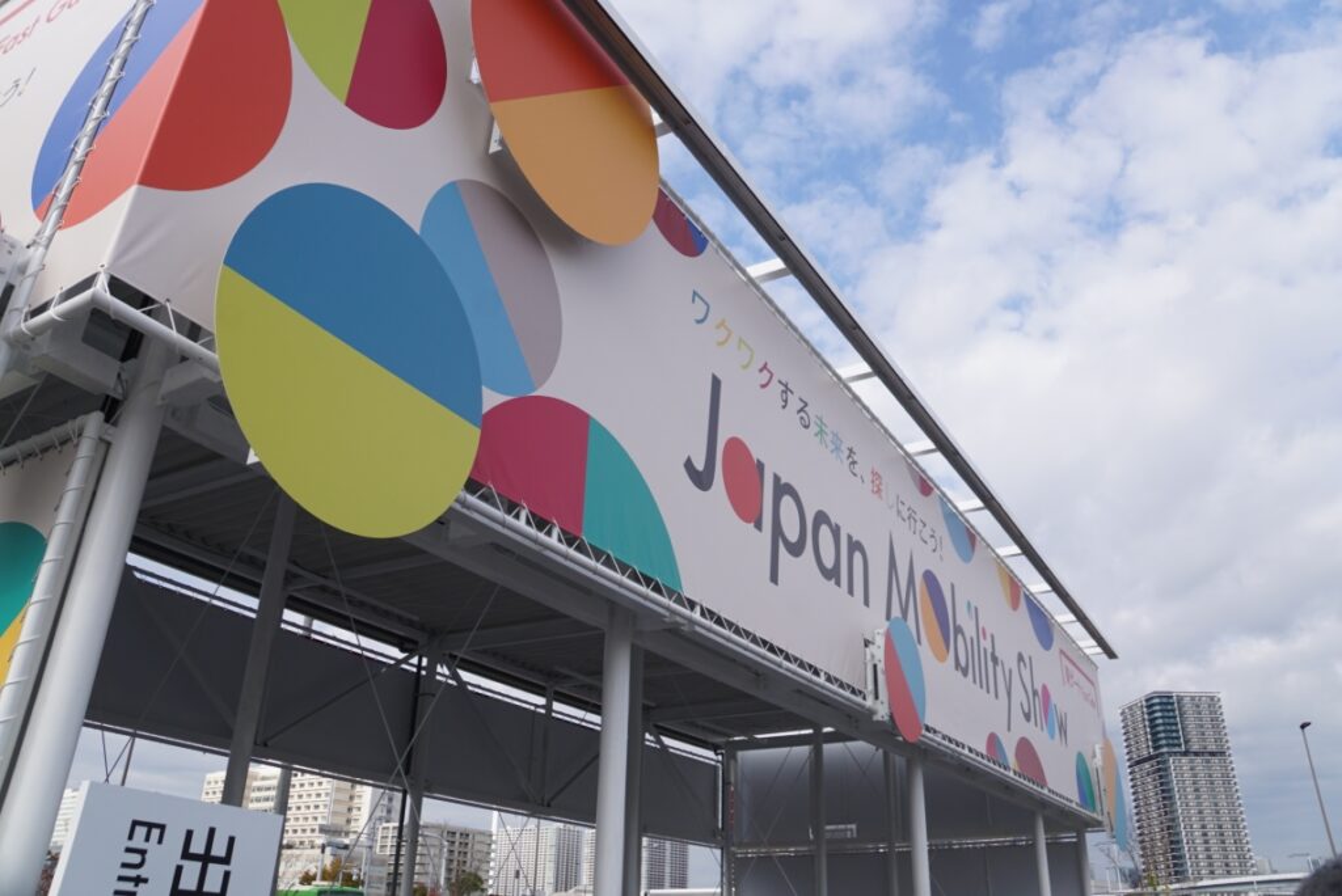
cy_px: 448
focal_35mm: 27
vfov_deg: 48.0
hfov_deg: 67.4
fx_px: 1007
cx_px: 671
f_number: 7.1
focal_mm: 18
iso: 100
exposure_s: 1/200
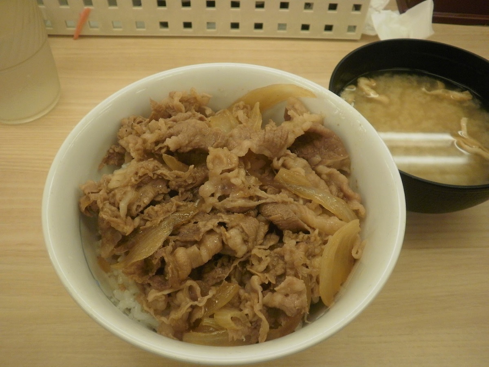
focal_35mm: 31
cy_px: 184
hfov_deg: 58.4
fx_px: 438
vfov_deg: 45.4
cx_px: 244
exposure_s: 1/250
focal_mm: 5.45
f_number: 2.9
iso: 200
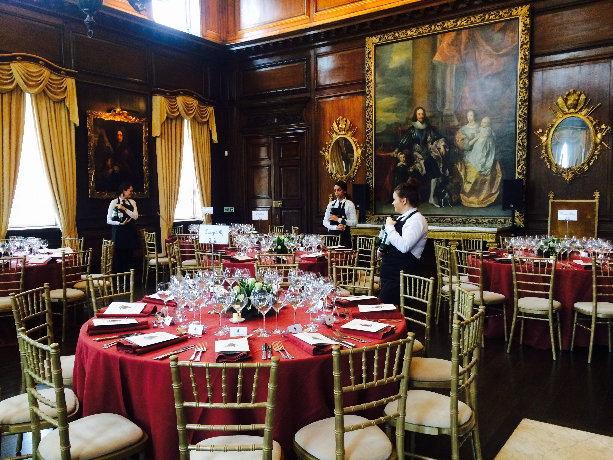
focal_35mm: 29
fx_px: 514
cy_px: 230
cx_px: 306
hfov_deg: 61.7
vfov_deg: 48.2
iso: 320
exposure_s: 1/33
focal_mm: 4.15
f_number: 2.2
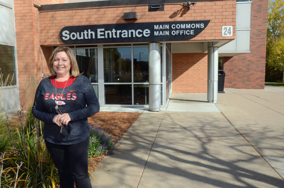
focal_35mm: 32
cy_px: 94
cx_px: 142
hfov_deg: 59.6
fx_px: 248
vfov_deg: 41.5
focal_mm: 21
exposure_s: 1/160
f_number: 20
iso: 400
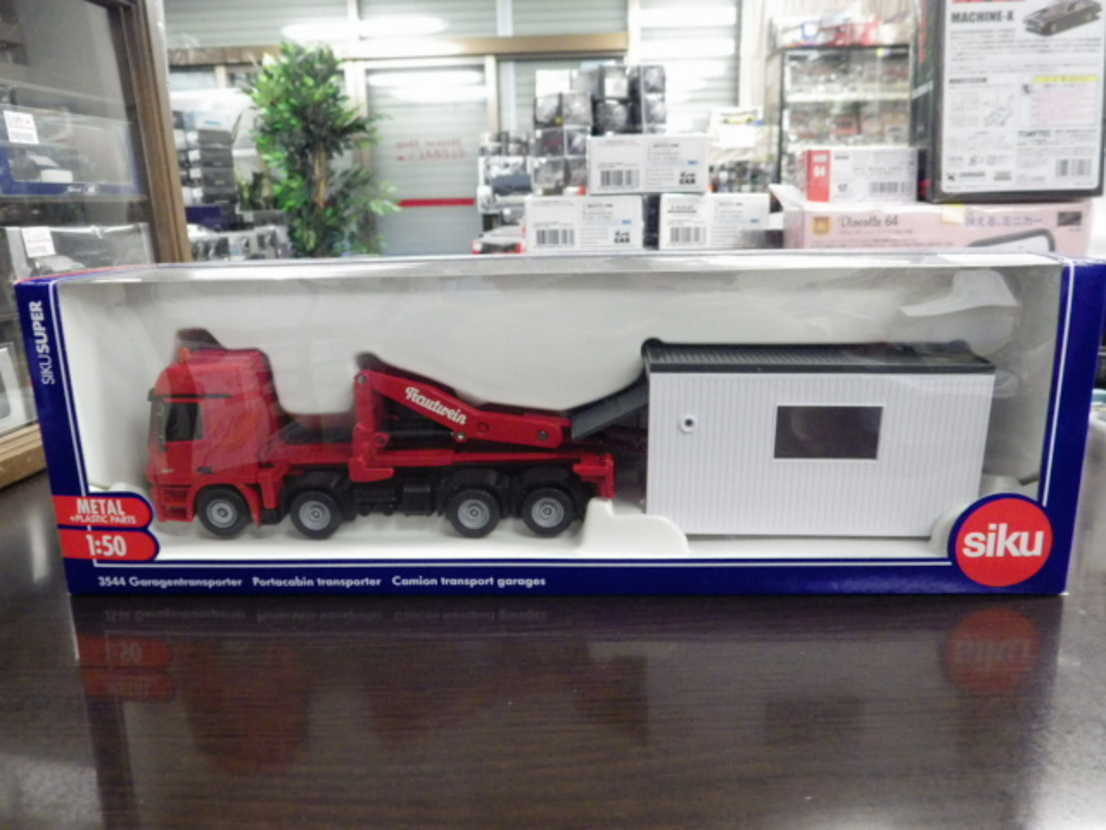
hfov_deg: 65.3
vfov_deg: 51.4
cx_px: 553
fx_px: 863
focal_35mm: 27
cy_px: 415
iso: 800
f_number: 3.2
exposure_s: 1/50
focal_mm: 4.9
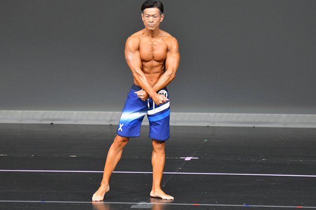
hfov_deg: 5.2
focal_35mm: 399
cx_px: 161
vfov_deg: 3.4
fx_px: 3500
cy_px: 100
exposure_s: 1/400
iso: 5000
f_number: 5.6
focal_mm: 230
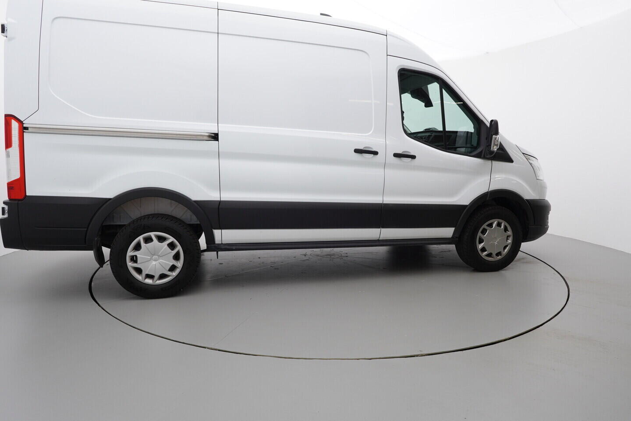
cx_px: 316
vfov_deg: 56.2
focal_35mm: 22
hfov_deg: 77.3
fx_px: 395
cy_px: 210
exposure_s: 1/80
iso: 200
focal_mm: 15
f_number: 5.6
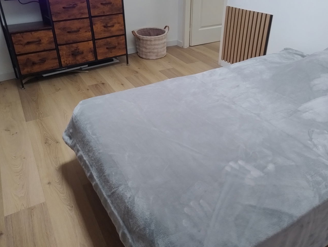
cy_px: 105
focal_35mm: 30
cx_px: 175
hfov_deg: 59.9
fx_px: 285
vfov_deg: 46.7
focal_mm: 5.56
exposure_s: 1/33.3
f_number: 1.8
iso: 1950
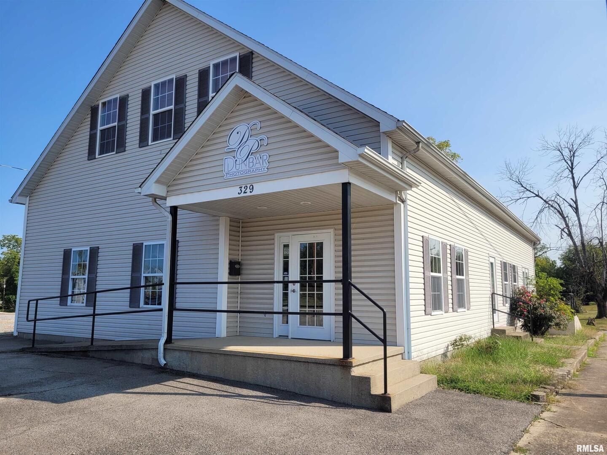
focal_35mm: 26
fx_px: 456
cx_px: 304
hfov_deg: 67.3
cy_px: 228
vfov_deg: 53.1
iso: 40
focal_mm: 5.4
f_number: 1.8
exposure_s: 1/1910
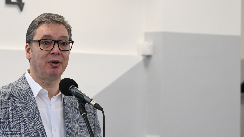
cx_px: 52
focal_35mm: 173
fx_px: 1119
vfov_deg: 7.0
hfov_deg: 12.4
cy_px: 108
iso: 2000
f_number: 4
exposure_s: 1/400
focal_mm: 95
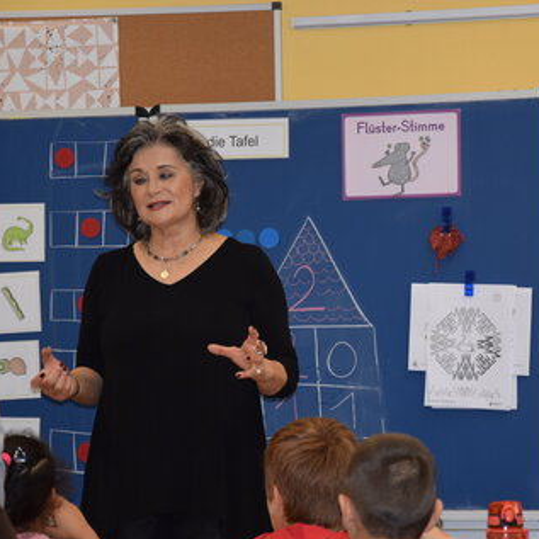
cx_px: 309
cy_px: 270
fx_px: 3570
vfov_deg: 8.6
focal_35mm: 203
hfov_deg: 8.6
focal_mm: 105
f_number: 5.6
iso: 800
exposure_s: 1/80
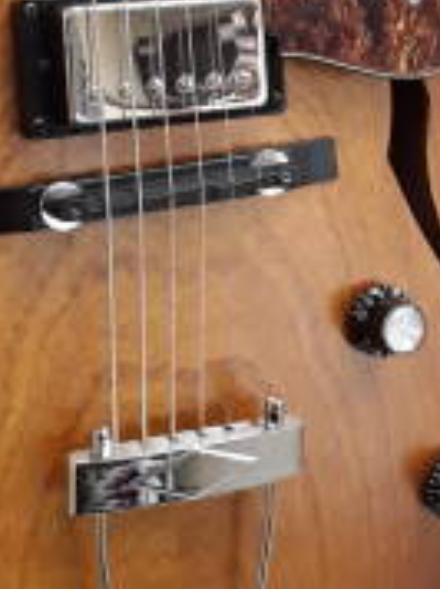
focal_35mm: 79
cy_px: 46
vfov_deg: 24.0
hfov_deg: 18.6
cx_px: 139
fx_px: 1342
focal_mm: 2.91
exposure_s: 1/17
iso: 100
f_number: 1.9
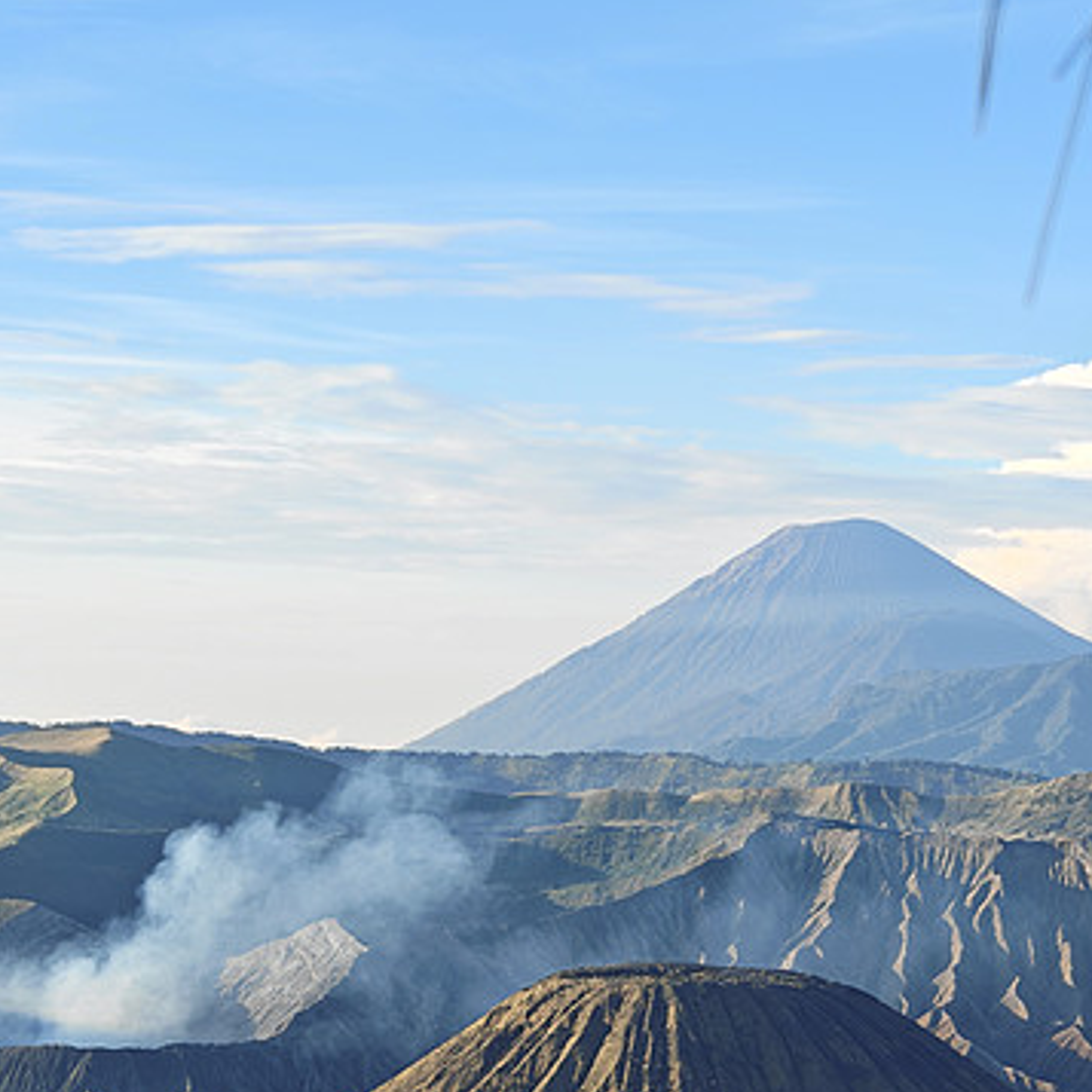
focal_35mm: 93
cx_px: 642
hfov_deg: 18.7
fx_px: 3319
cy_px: 964
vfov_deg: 18.4
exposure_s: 1/565
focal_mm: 8.67
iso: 50
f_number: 1.8
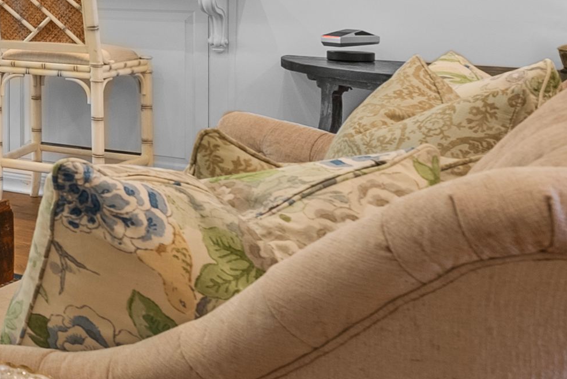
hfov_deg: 20.8
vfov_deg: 19.0
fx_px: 1088
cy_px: -36
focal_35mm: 69
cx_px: -441
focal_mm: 16
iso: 200
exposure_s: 1/4
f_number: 8
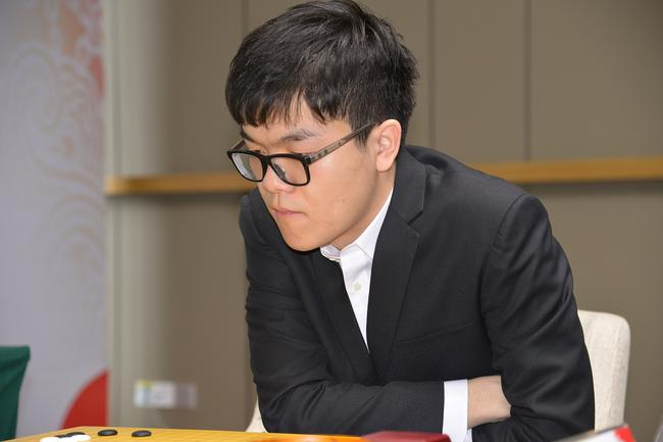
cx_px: 332
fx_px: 1694
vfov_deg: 14.9
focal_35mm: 92
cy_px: 221
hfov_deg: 22.1
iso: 1000
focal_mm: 92
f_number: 5
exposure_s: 1/60
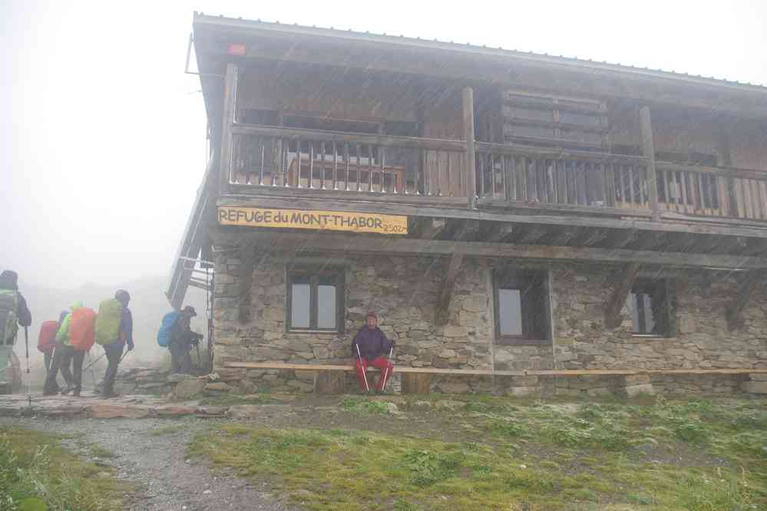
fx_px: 639
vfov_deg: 43.6
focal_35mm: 30
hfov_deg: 61.9
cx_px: 384
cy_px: 256
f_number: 7.1
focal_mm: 20
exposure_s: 1/50
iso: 200
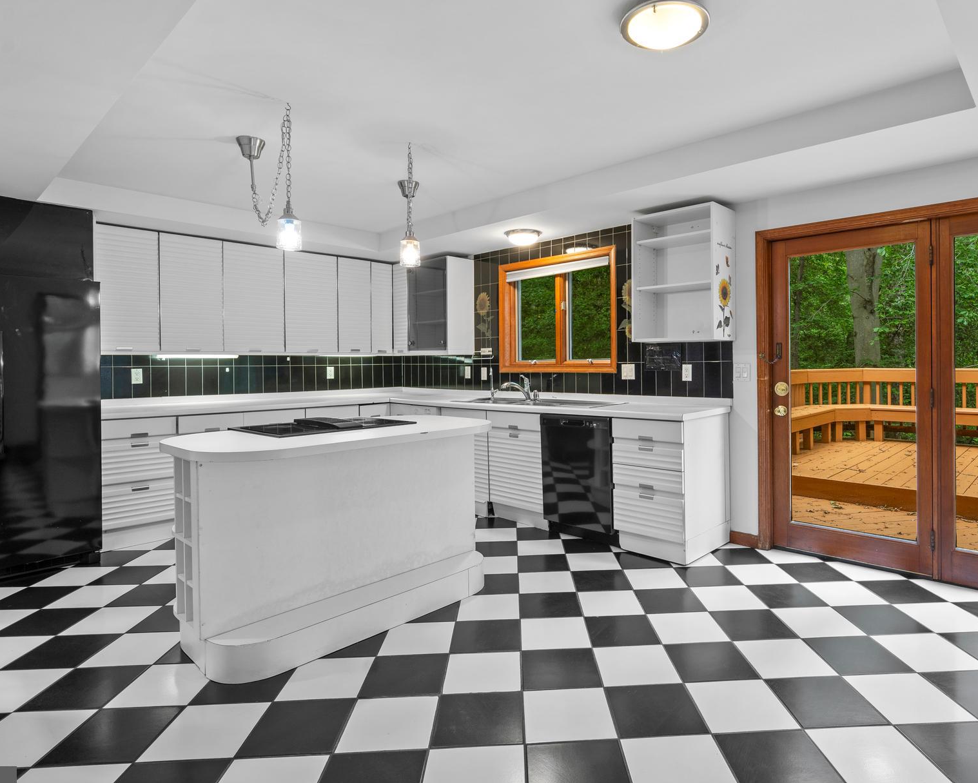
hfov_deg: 83.1
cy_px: 373
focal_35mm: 19
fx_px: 550
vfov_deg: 70.8
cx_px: 534
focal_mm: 15
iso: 250
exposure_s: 1/3
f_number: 7.1
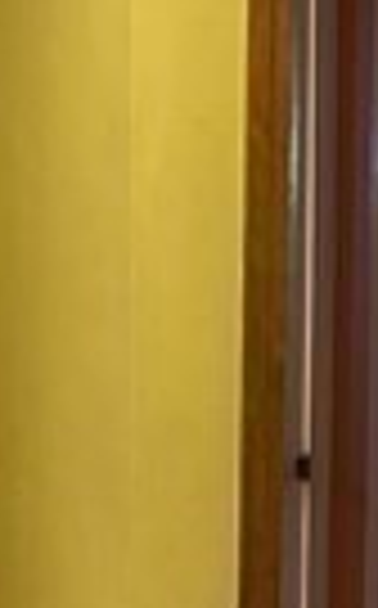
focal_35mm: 157
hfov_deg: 8.1
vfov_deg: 13.1
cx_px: 598
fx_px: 2596
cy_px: 640
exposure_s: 1/40
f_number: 1.6
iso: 400
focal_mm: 4.2
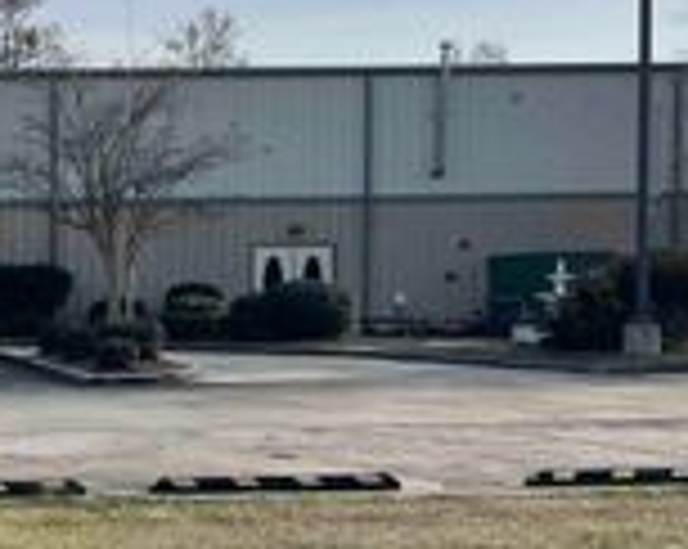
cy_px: 353
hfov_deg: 20.8
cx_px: -229
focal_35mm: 83
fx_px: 1688
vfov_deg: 18.4
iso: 32
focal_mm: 4.2
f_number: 1.6
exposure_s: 1/2618
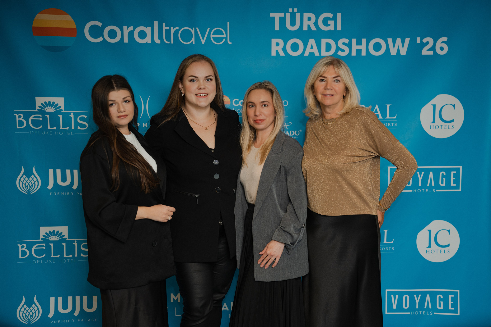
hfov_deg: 43.6
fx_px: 614
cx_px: 246
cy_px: 164
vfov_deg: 29.9
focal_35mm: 45
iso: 500
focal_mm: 45
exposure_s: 1/100
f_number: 2.8
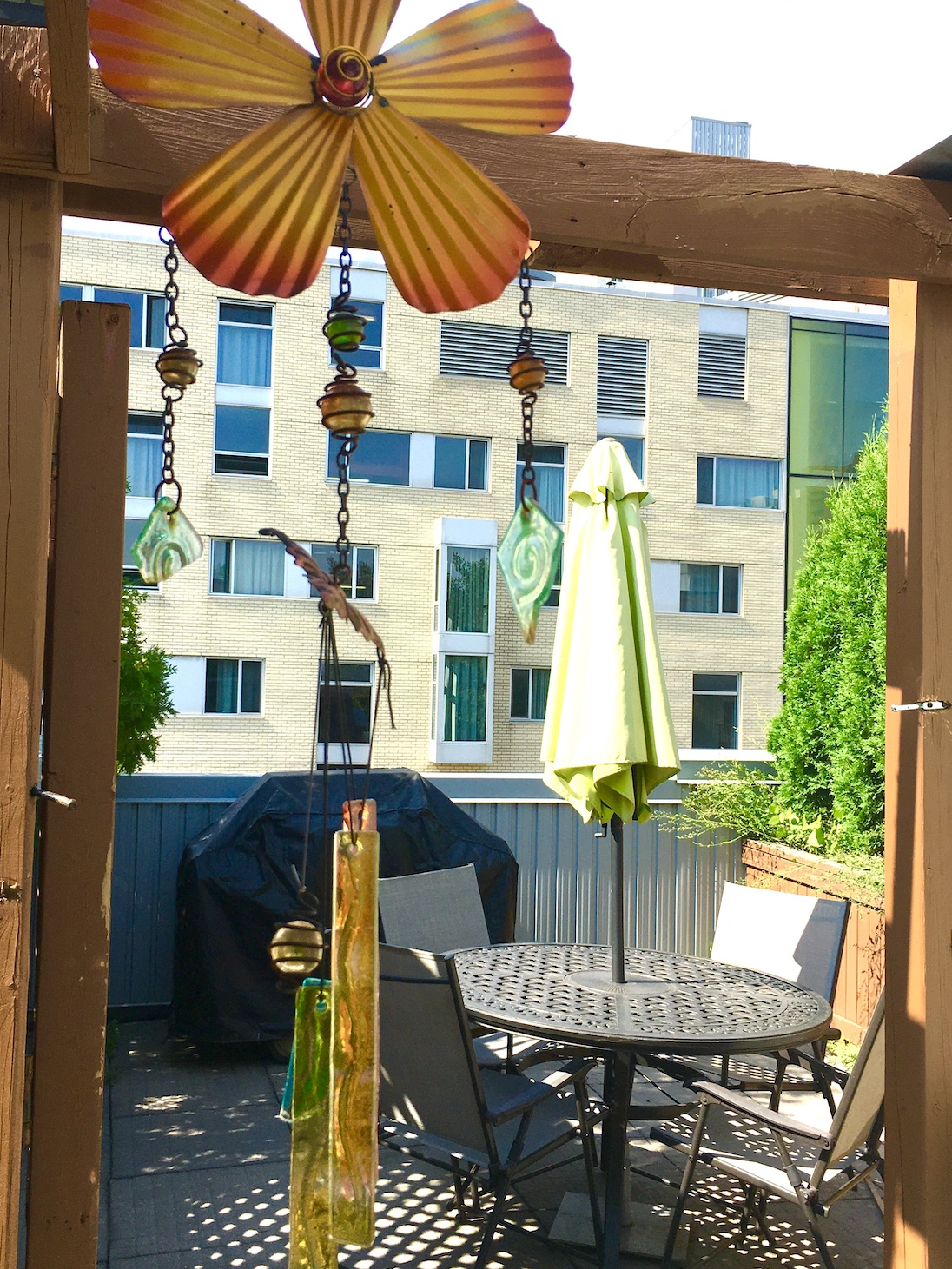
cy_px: 618
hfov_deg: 39.7
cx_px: 474
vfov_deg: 51.3
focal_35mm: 36
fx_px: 1320
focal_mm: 4.15
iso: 25
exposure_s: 1/1115
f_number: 2.2
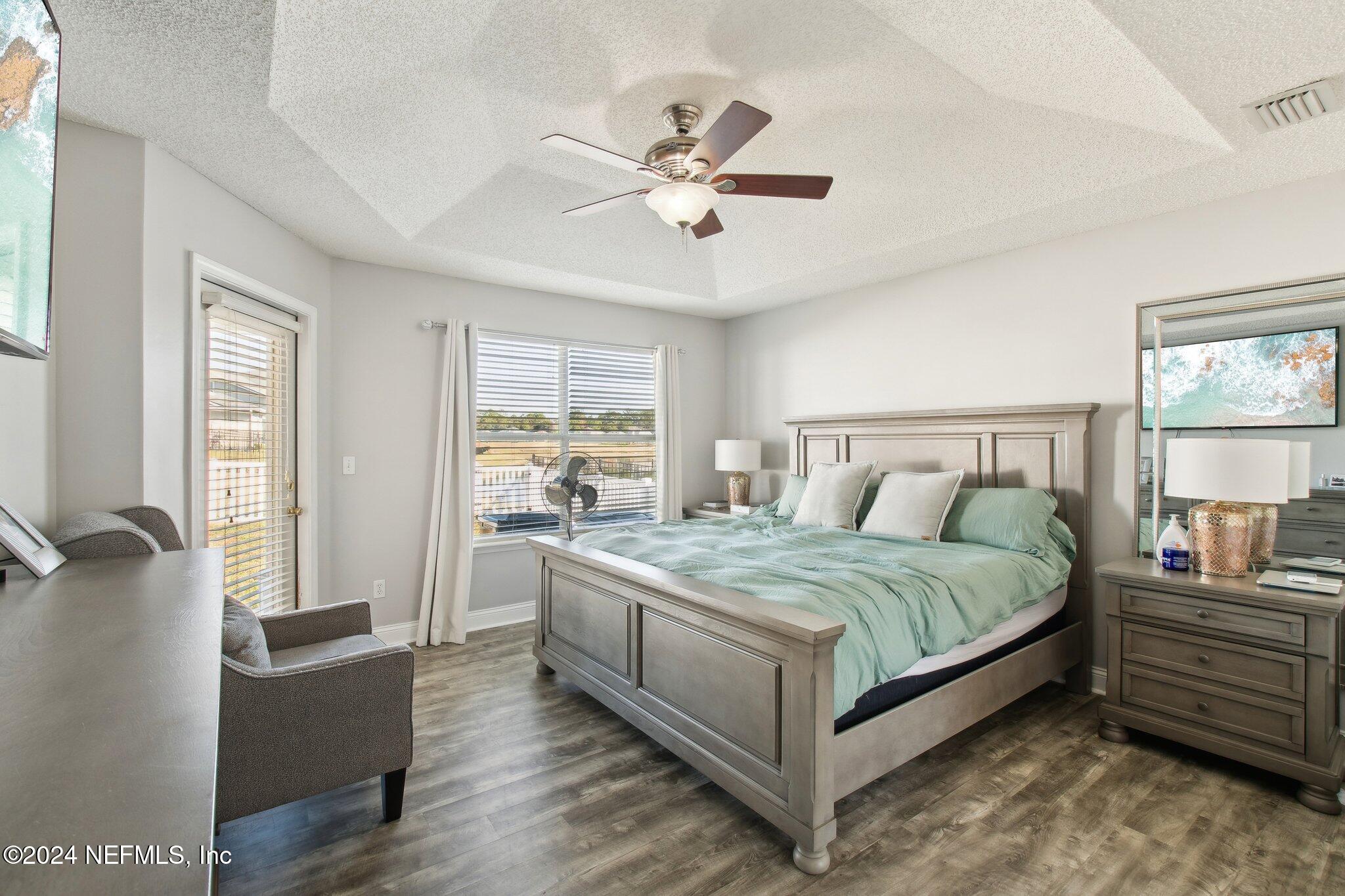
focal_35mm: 15
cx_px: 672
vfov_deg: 77.3
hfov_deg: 100.4
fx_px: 560
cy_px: 448
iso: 400
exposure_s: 1/15
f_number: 8
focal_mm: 10
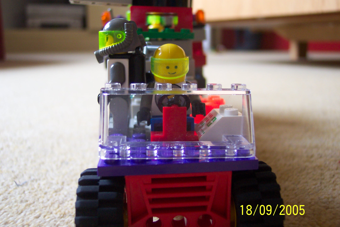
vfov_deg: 35.1
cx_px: 170
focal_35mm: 38
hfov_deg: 50.7
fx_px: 359
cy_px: 114
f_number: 2.8
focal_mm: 8
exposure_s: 1/15
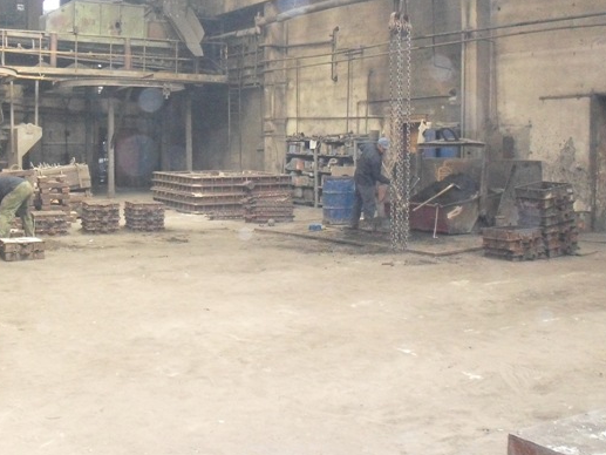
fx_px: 823
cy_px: 199
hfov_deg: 40.4
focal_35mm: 47
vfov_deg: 30.9
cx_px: 285
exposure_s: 1/45
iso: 400
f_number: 2.8
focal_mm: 6.3
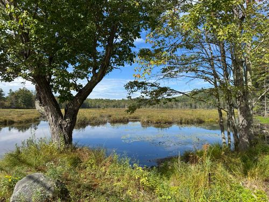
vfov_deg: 56.8
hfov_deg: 71.6
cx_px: 134
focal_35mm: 24
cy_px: 101
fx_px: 187
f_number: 1.78
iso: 80
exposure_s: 1/3802
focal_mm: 6.76
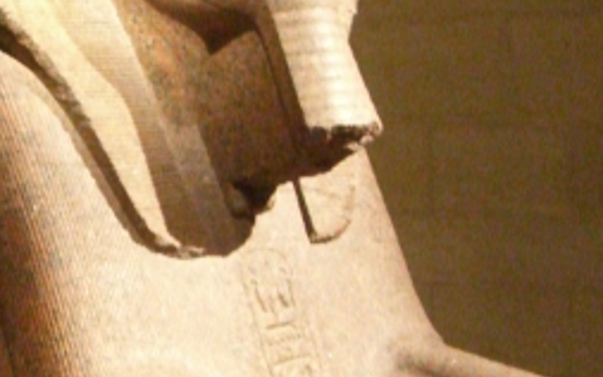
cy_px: 231
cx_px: 145
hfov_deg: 20.2
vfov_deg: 12.8
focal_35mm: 102
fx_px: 1676
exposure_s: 1/20
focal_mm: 6.2
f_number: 2.7
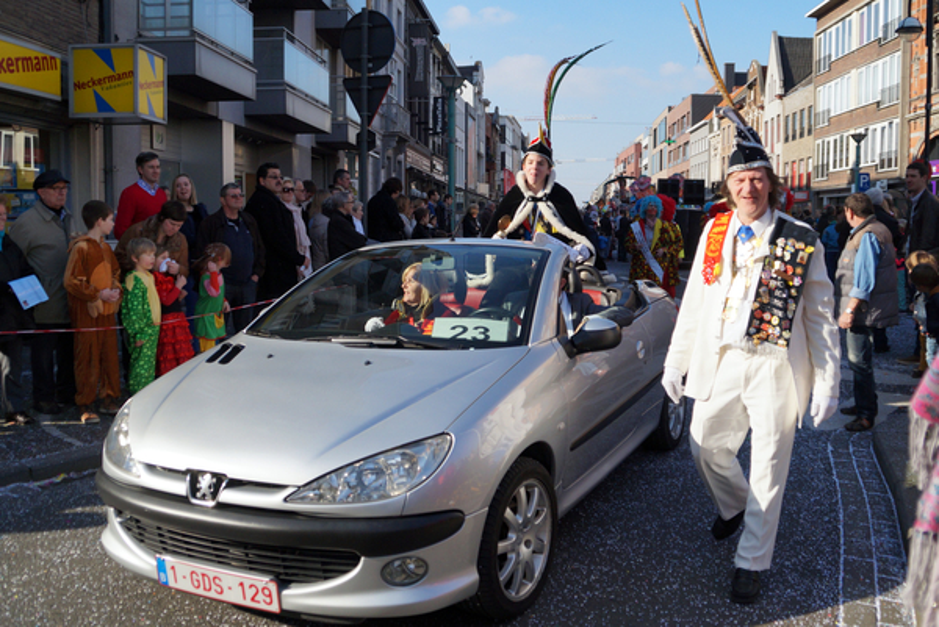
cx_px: 470
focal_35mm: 27
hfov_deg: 67.3
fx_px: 705
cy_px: 314
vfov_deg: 48.0
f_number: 4
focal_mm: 18
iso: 250
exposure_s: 1/2000
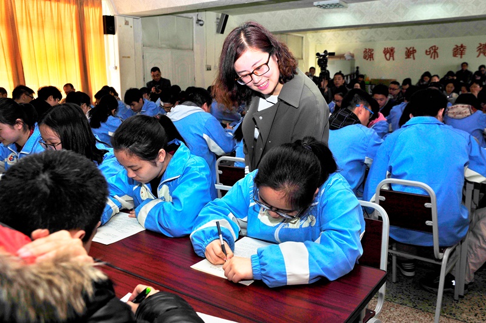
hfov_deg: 58.8
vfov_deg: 41.0
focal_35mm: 32
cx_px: 243
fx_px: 432
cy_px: 162
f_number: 7.1
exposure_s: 1/100
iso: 320
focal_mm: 32
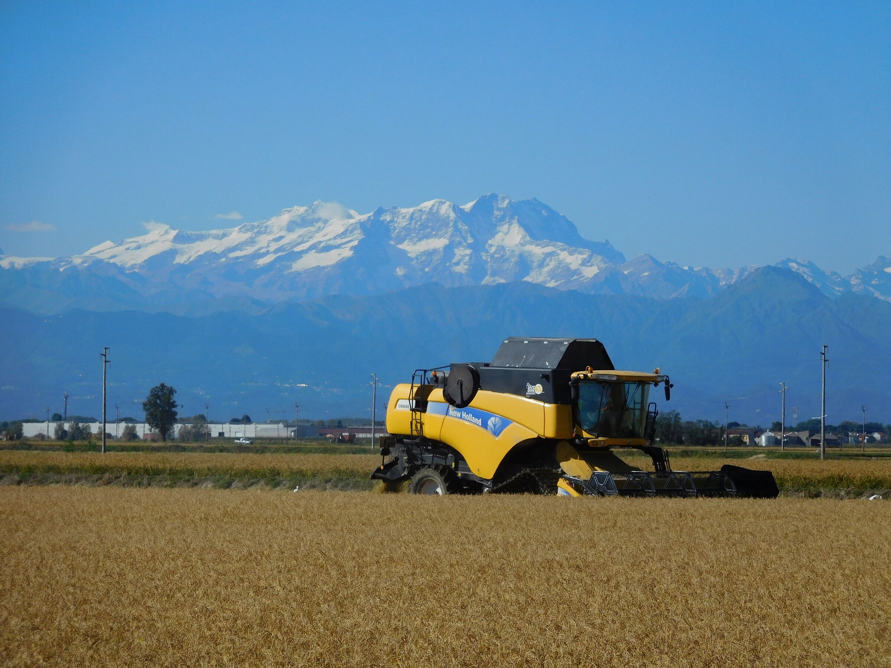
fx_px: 4633
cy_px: 334
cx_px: 446
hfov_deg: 11.0
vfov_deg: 8.2
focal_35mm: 180
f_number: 5.3
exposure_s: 1/1000
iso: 125
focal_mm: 32.1
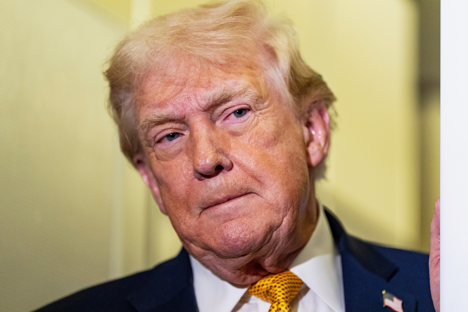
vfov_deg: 6.9
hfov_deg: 10.3
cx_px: 234
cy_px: 156
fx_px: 2600
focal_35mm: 200
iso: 4000
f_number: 2.8
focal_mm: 200
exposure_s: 1/160
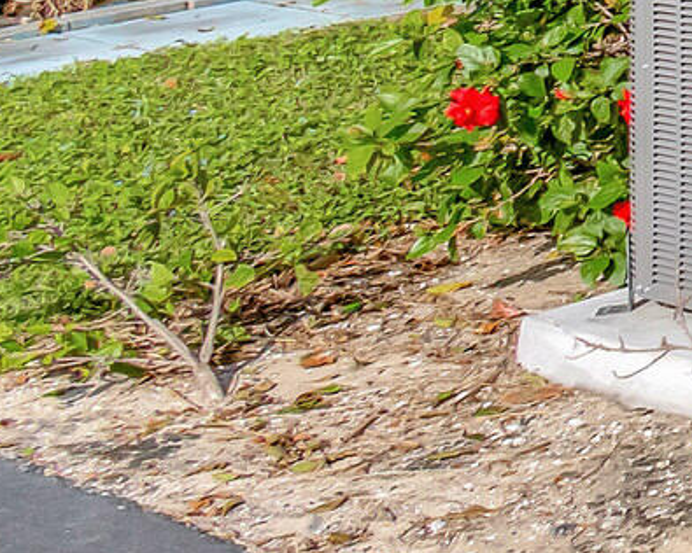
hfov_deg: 11.2
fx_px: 1823
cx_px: 2122
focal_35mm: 89
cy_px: -349
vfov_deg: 15.5
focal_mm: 10
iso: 500
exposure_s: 1/2500
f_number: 8
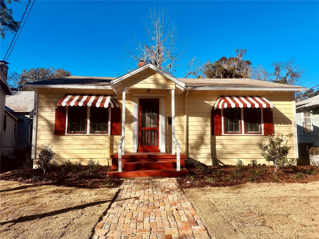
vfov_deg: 56.8
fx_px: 221
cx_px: 160
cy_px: 120
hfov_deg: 71.6
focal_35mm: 24
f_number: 1.78
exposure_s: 1/3356
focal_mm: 6.86
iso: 80
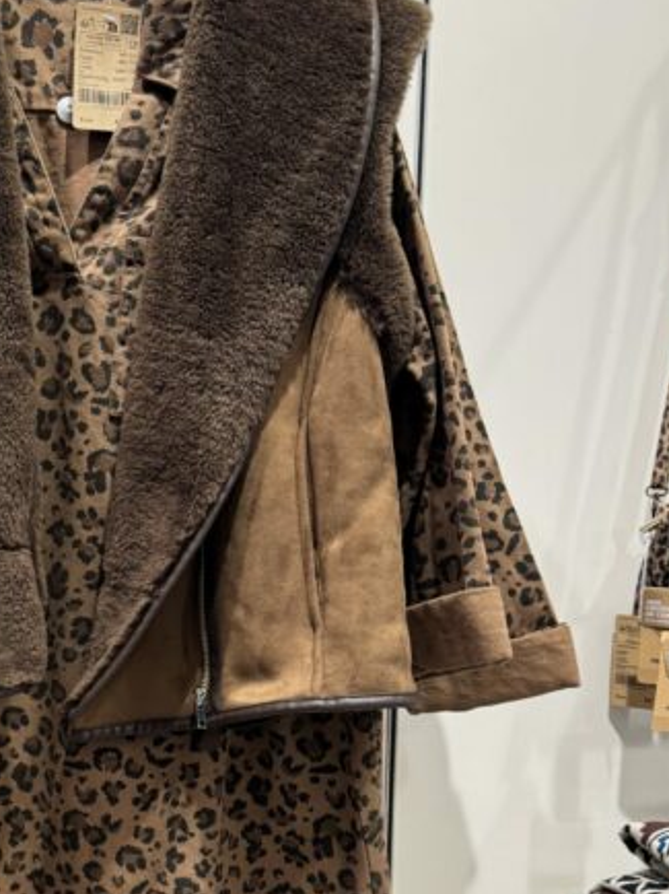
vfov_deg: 39.1
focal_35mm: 48
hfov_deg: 29.1
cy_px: 617
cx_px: 76
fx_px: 1238
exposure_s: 1/100
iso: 160
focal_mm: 6.76
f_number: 1.78
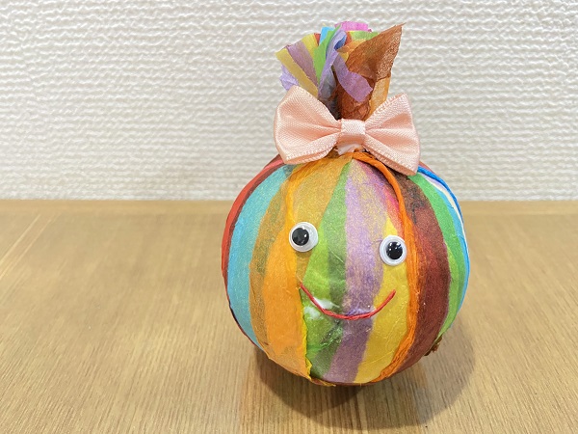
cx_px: 289
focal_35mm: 26
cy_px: 217
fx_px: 434
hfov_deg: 67.3
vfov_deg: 53.1
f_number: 1.8
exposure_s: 1/30
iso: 800
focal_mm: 4.25
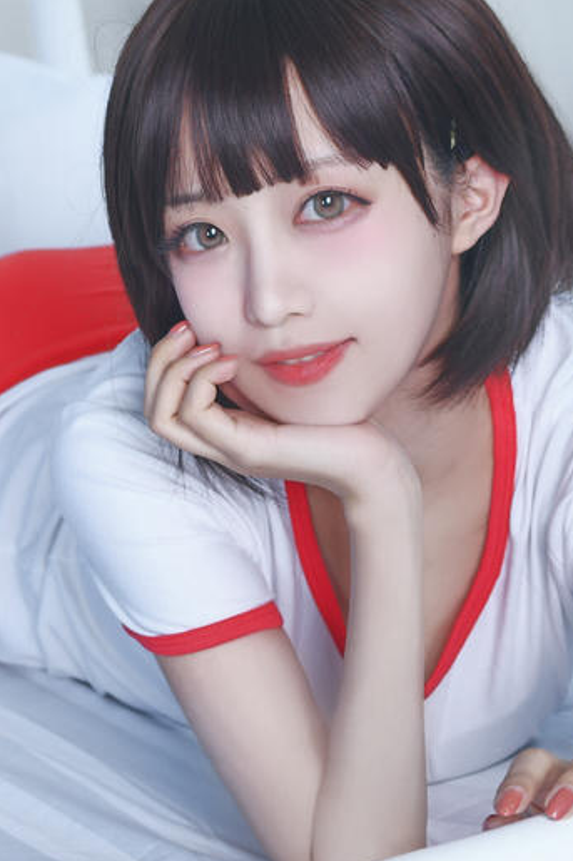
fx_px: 5423
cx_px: -378
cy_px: 679
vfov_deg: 9.1
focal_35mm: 227
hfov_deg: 6.0
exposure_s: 1/200
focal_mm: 58
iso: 64
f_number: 5
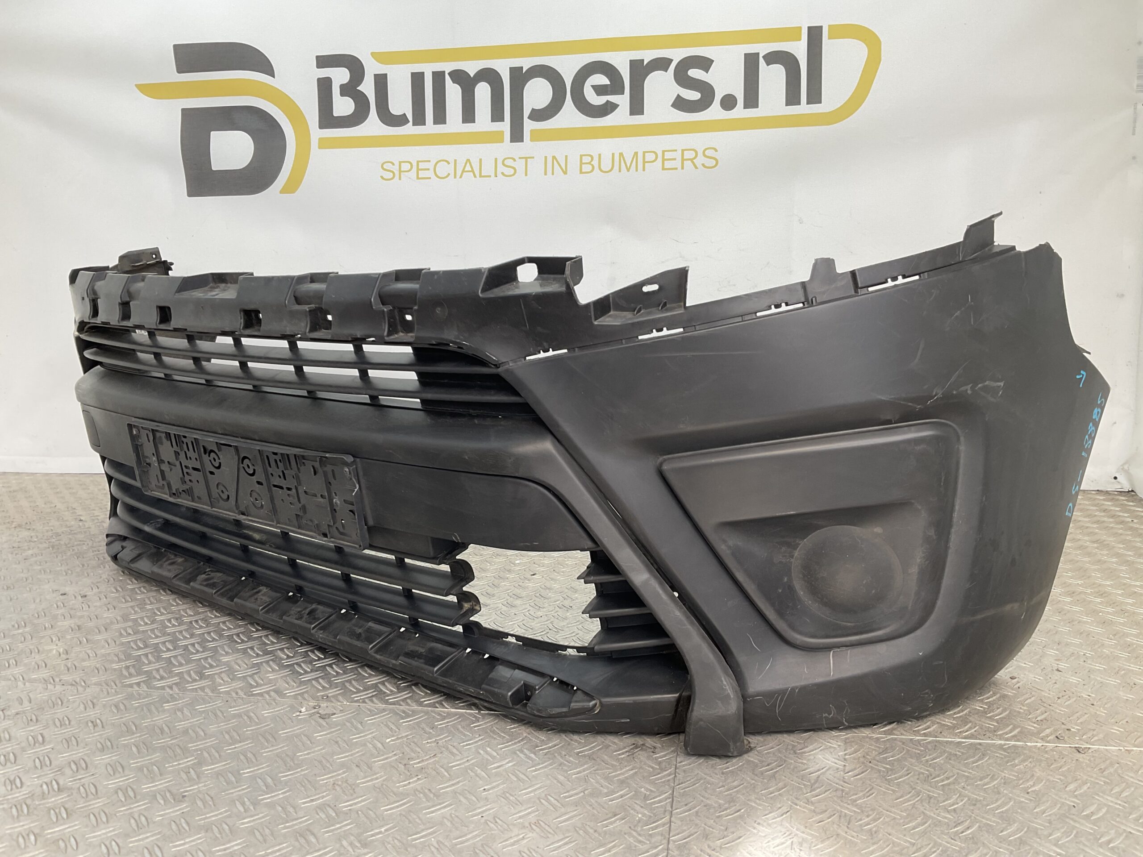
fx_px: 958
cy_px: 428
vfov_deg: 48.2
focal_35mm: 29
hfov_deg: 61.7
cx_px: 572
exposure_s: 1/105
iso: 16
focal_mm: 3
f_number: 1.8
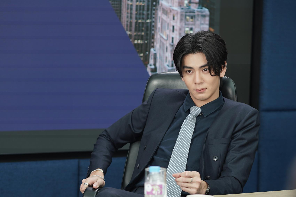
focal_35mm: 127
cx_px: 148
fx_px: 1043
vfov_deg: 10.8
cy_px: 98
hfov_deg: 16.1
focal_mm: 85
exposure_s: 1/100
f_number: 2.8
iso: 160
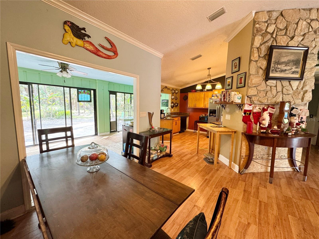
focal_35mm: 14
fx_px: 129
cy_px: 120
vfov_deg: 85.7
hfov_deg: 102.1
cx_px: 160
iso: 200
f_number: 2.2
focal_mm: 2.22
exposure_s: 1/60
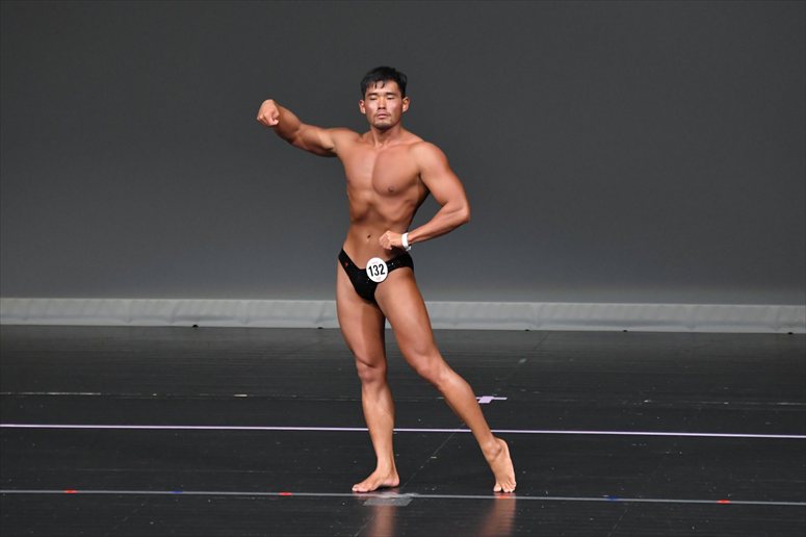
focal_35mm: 315
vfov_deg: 4.4
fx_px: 7049
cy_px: 268
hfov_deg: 6.5
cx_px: 403
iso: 4000
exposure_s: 1/400
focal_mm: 210
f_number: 5.6
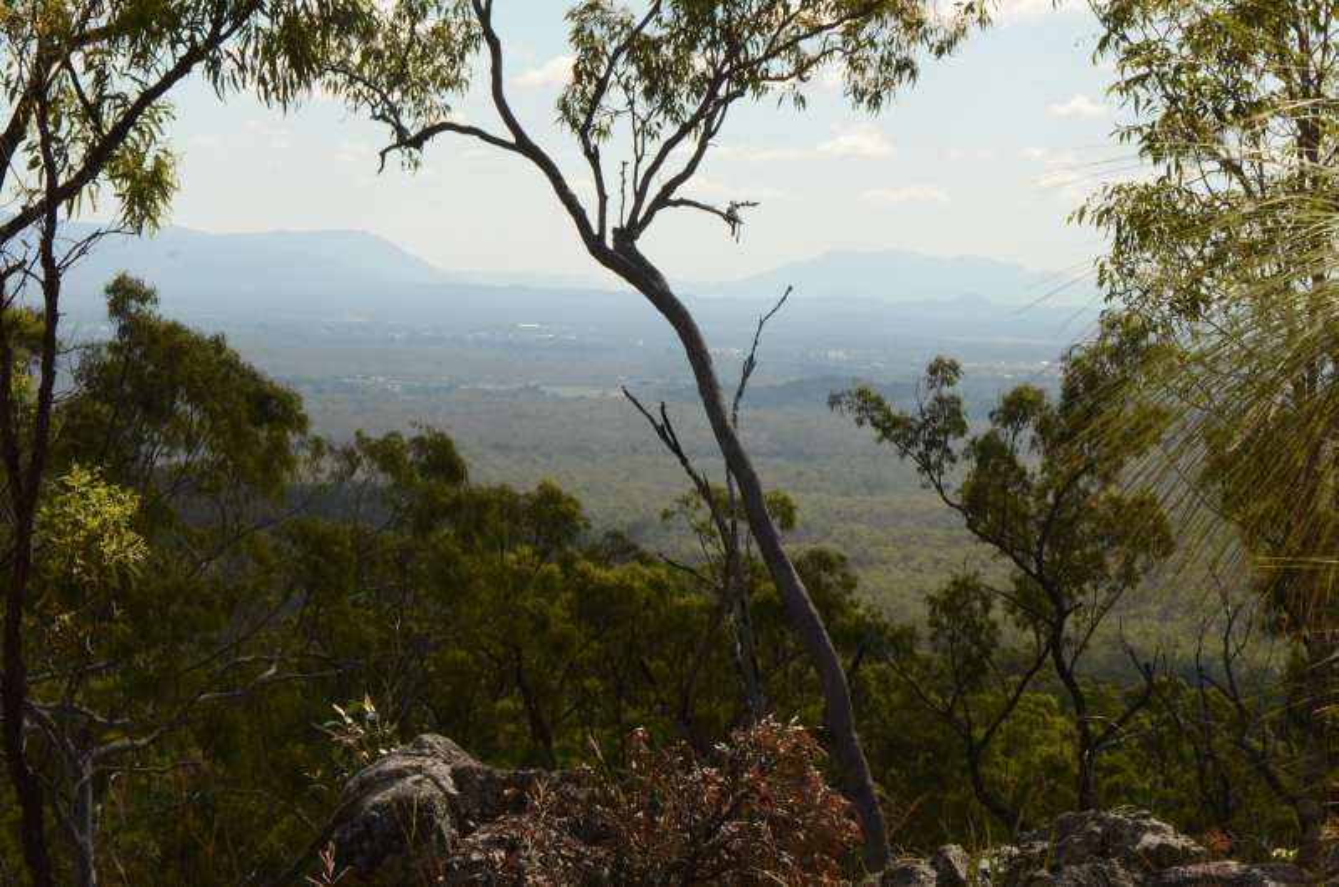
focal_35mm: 120
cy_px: 444
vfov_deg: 11.4
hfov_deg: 17.1
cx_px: 670
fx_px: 4454
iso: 320
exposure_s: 1/200
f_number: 18
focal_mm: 80
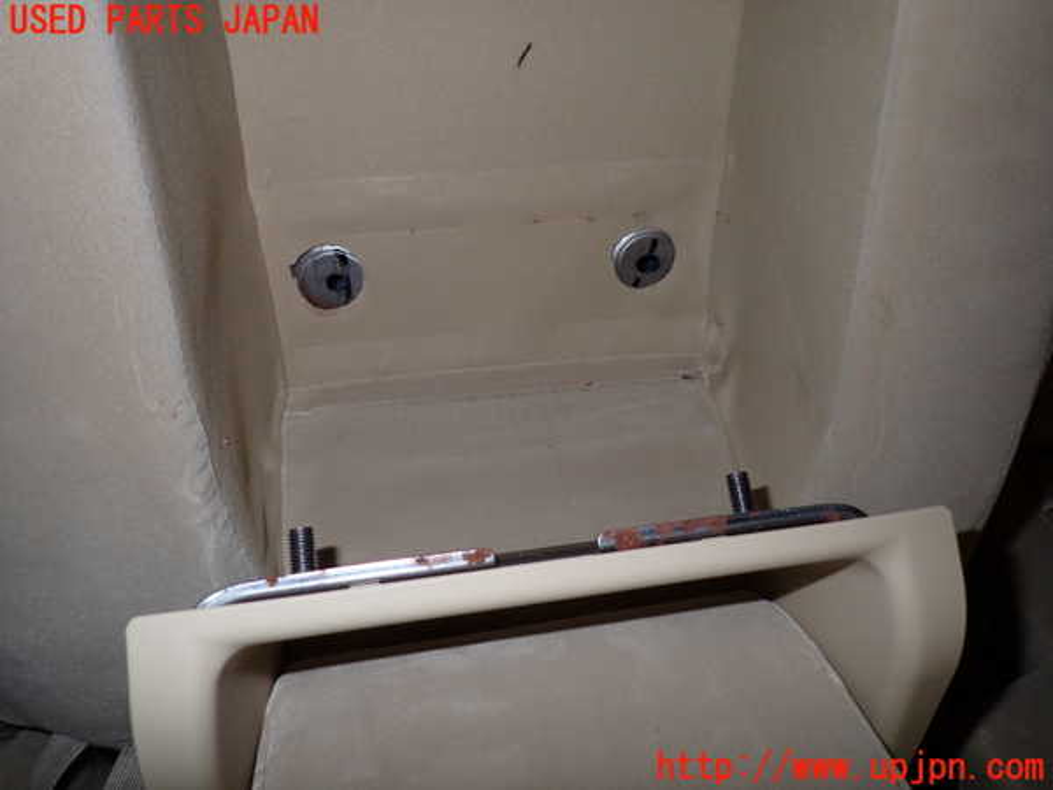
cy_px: 395
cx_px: 526
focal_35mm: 25
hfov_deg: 69.4
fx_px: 760
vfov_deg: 54.9
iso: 200
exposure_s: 1/30
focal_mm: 4.5
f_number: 5.6
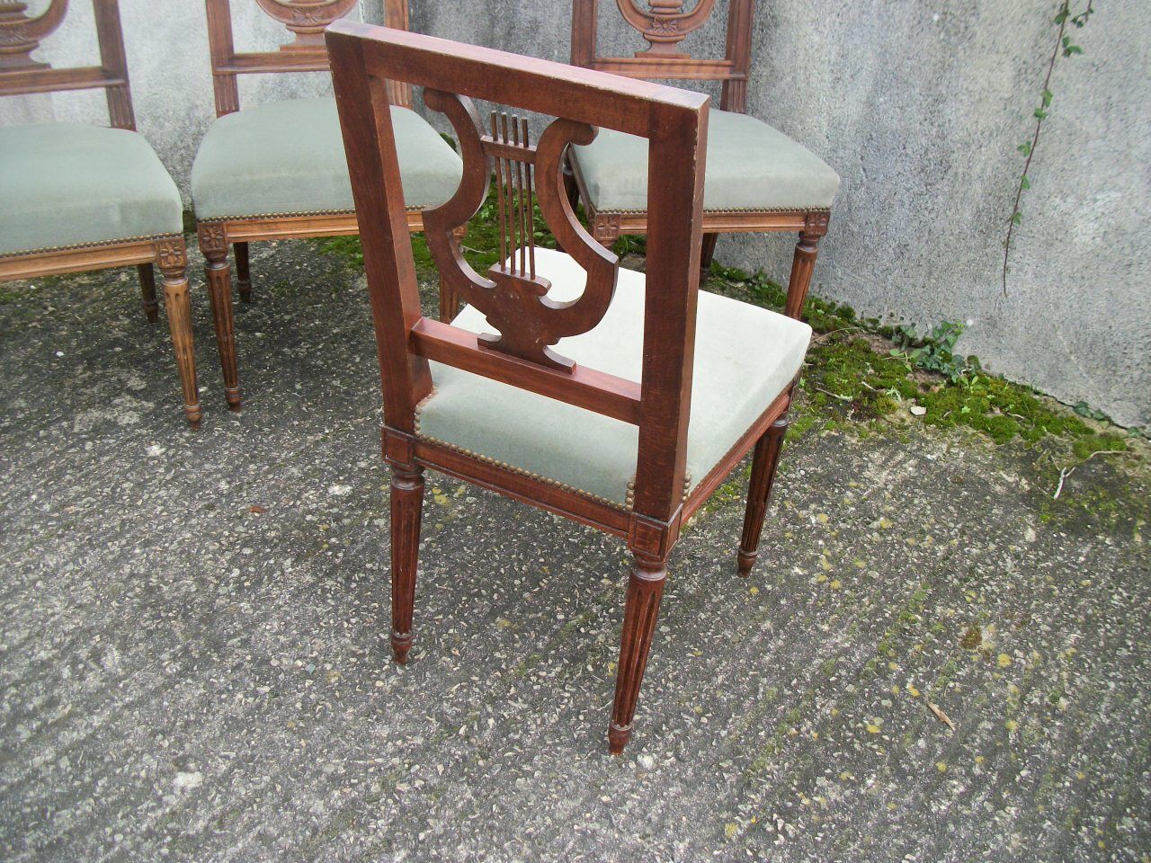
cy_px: 432
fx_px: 1064
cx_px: 576
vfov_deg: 44.2
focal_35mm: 32
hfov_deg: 56.8
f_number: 2.9
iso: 80
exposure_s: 1/160
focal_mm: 5.7
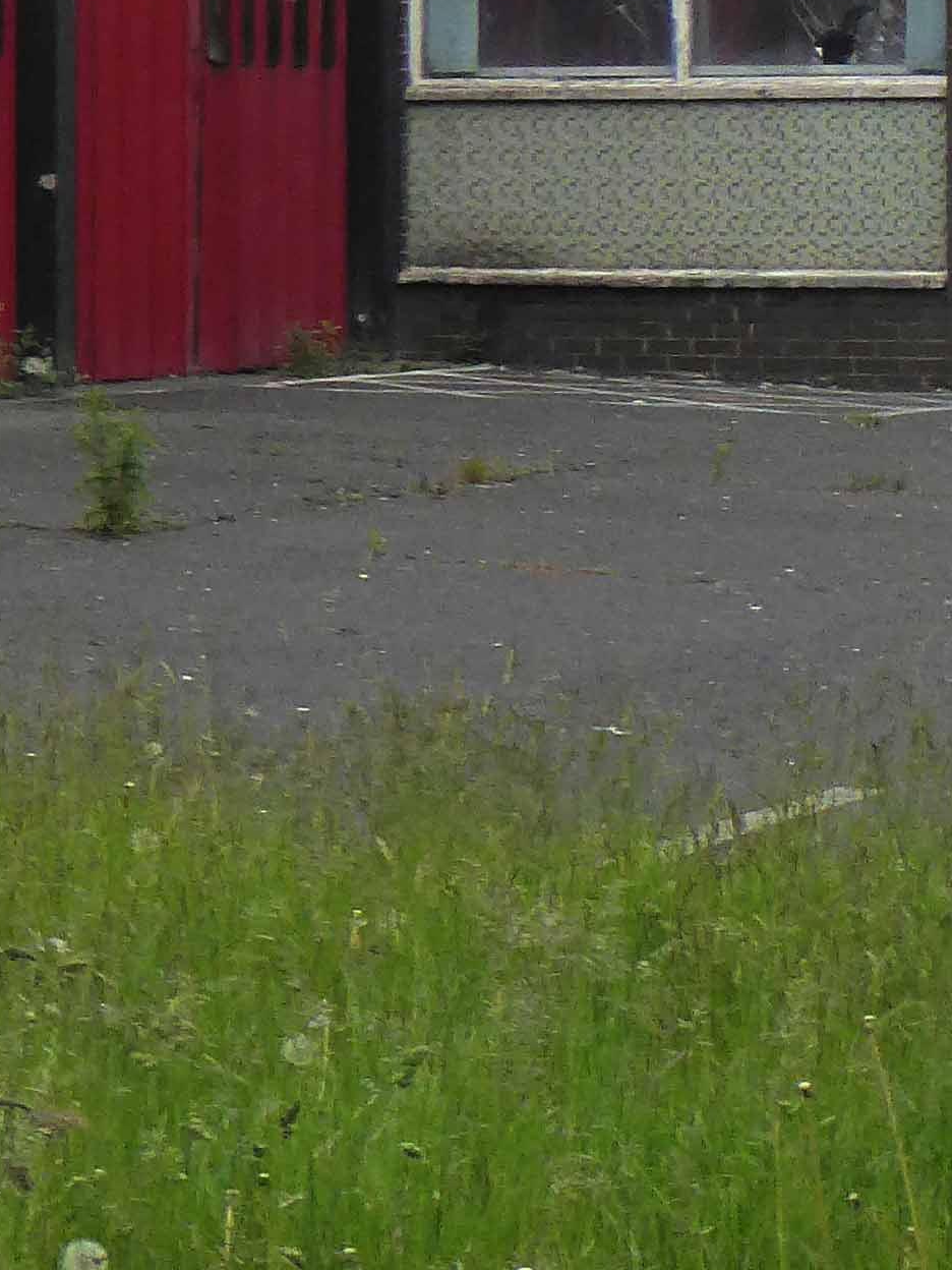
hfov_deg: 6.9
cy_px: 81
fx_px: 7627
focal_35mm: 208
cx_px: -906
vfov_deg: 9.5
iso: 160
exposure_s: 1/1300
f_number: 4.1
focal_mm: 9
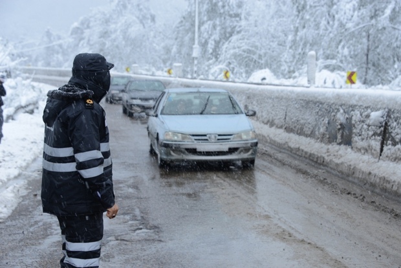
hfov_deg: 26.0
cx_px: 200
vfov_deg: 17.5
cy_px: 134
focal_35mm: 78
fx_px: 869
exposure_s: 1/80
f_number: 6.3
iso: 100
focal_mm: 78
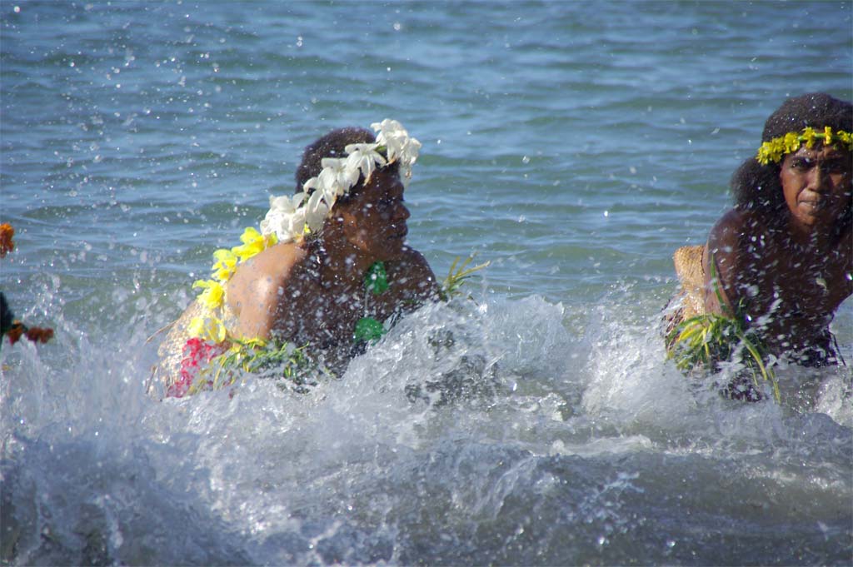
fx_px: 8878
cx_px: 426
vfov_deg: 3.7
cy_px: 284
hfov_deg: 5.5
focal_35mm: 375
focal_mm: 250
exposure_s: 1/350
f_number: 6.3
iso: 100
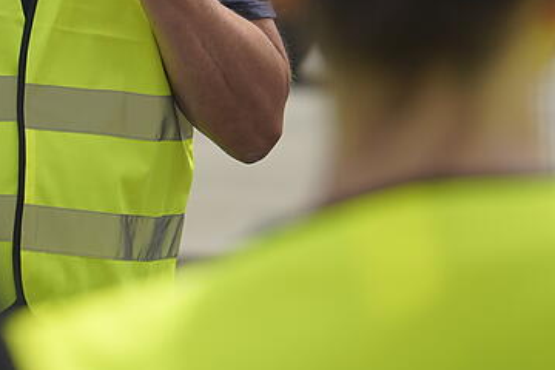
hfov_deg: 4.0
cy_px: -101
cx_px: 169
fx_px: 8016
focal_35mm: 520
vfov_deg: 2.6
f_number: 5.6
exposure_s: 1/250
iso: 100
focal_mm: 200
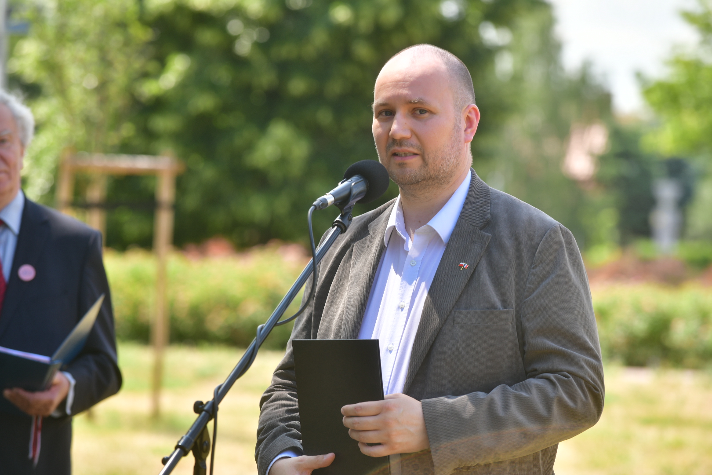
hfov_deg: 11.4
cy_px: 238
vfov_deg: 7.6
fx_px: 3560
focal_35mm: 180
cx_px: 356
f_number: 5.6
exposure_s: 1/250
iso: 100
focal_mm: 180
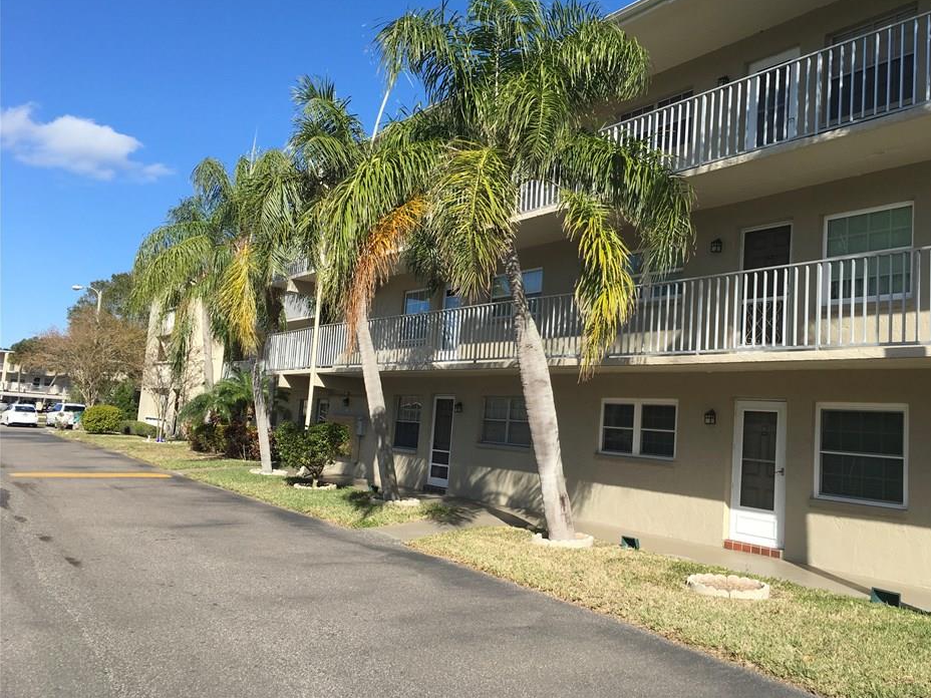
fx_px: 861
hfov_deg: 56.7
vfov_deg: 44.1
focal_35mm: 32
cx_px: 513
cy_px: 330
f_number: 2.2
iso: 25
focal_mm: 4.15
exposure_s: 1/1399
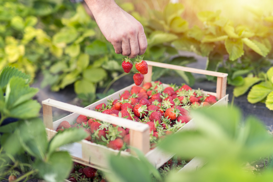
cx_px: 136
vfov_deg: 27.0
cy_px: 91
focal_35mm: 50
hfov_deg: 39.6
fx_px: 379
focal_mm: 50
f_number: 1.8
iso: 320
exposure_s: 1/400
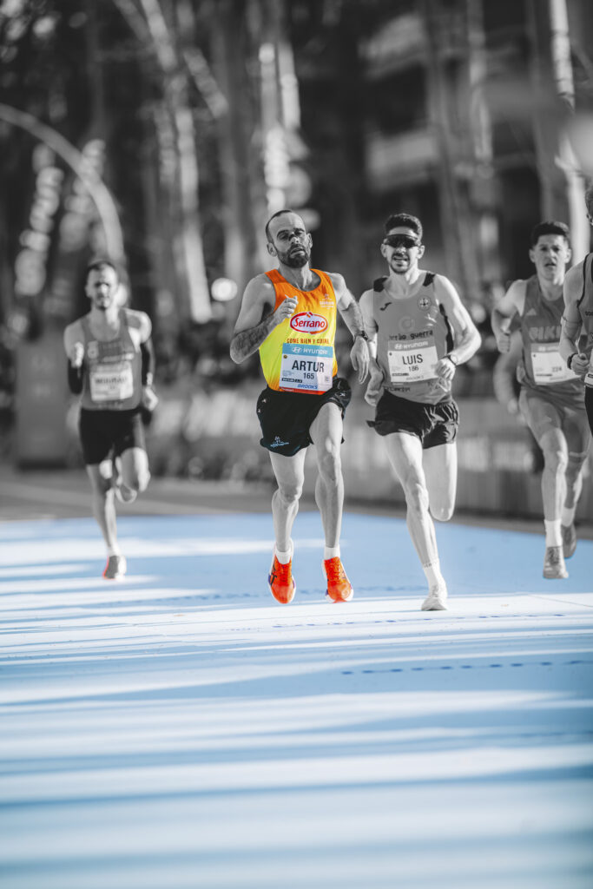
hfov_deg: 4.6
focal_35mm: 300
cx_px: 296
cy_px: 444
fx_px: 7409
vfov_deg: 6.9
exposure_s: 1/3200
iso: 400
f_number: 2.8
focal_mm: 300
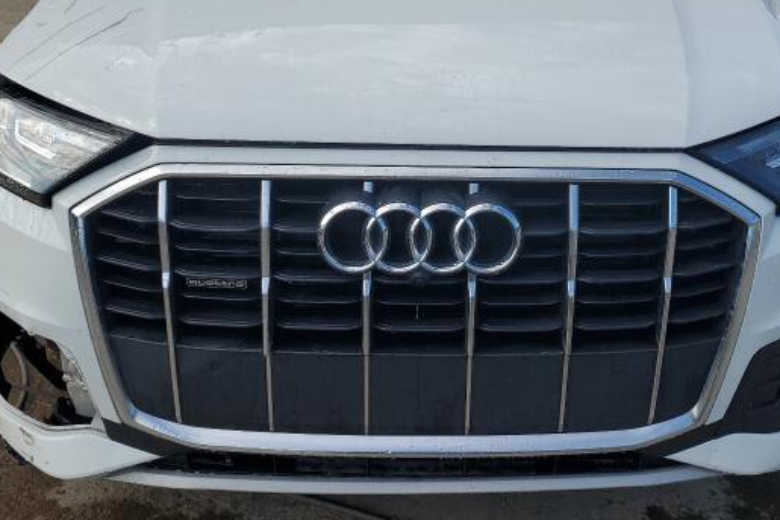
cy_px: 150
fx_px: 910
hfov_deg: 46.3
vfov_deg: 31.5
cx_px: 439
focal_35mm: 42
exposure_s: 1/3333
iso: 50
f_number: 1.5
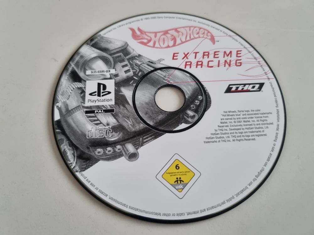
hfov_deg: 67.3
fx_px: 236
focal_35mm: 26
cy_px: 118
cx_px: 157
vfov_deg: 53.1
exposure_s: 1/50
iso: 800
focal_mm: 5.4
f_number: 1.8
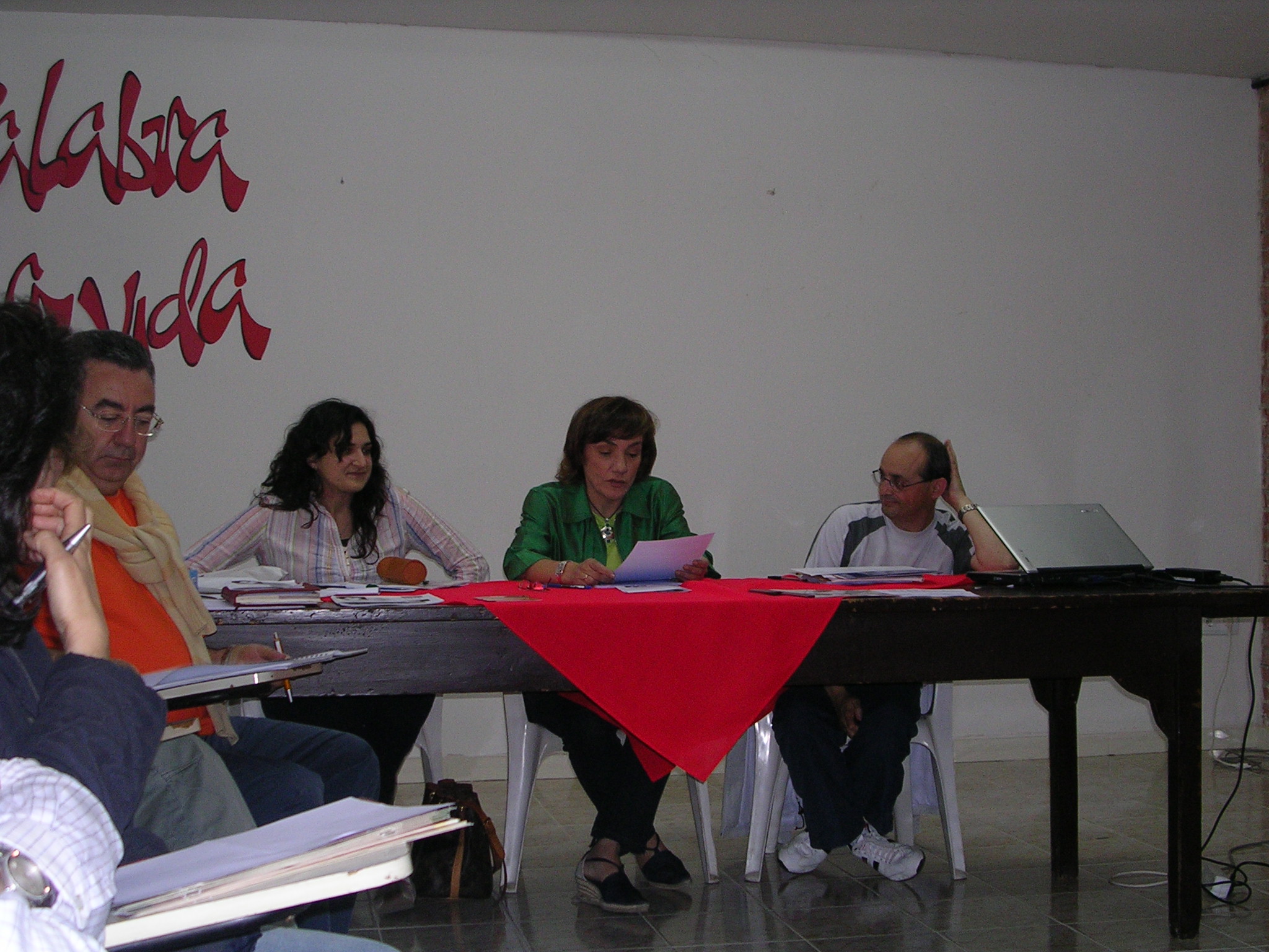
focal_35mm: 53
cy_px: 476
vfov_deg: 27.5
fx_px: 1943
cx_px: 634
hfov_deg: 36.2
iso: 84
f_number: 3.2
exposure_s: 1/60.1
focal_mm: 8
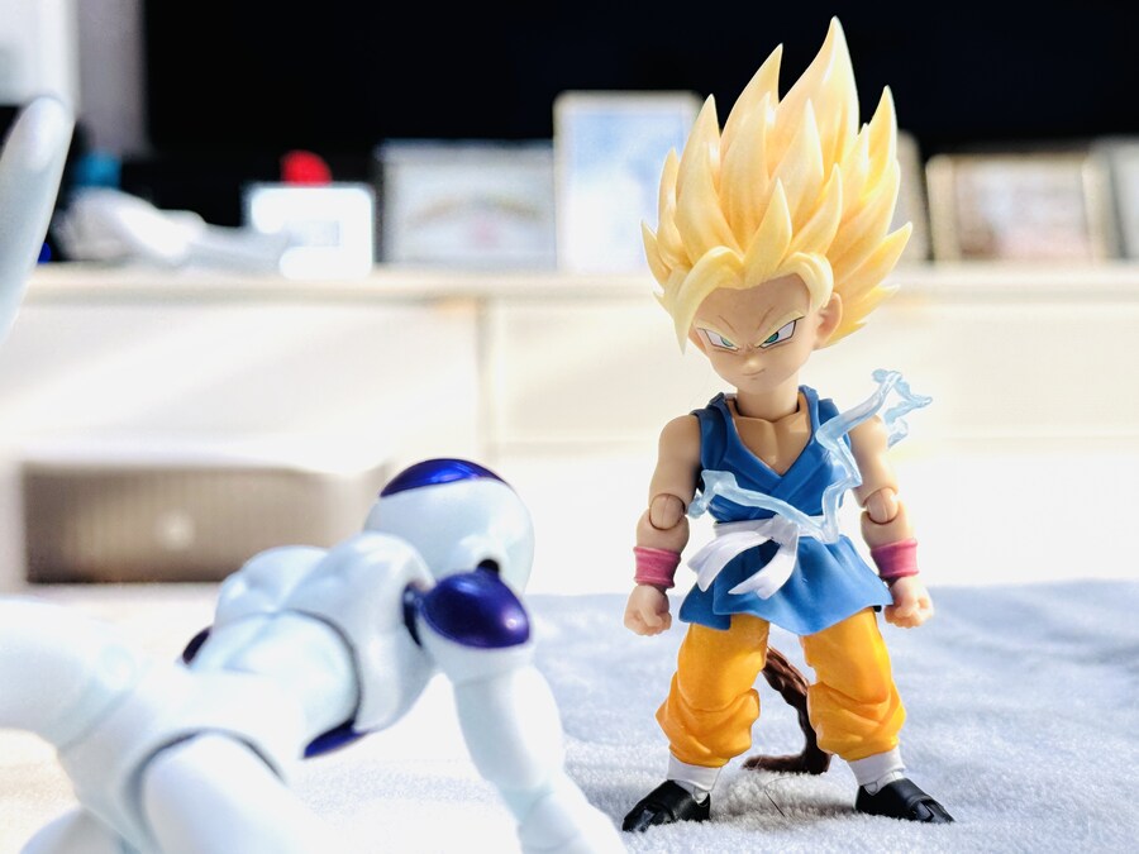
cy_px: 427
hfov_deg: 39.7
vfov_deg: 30.3
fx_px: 1579
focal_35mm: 48
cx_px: 570
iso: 64
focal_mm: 6.76
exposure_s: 1/323
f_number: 1.78
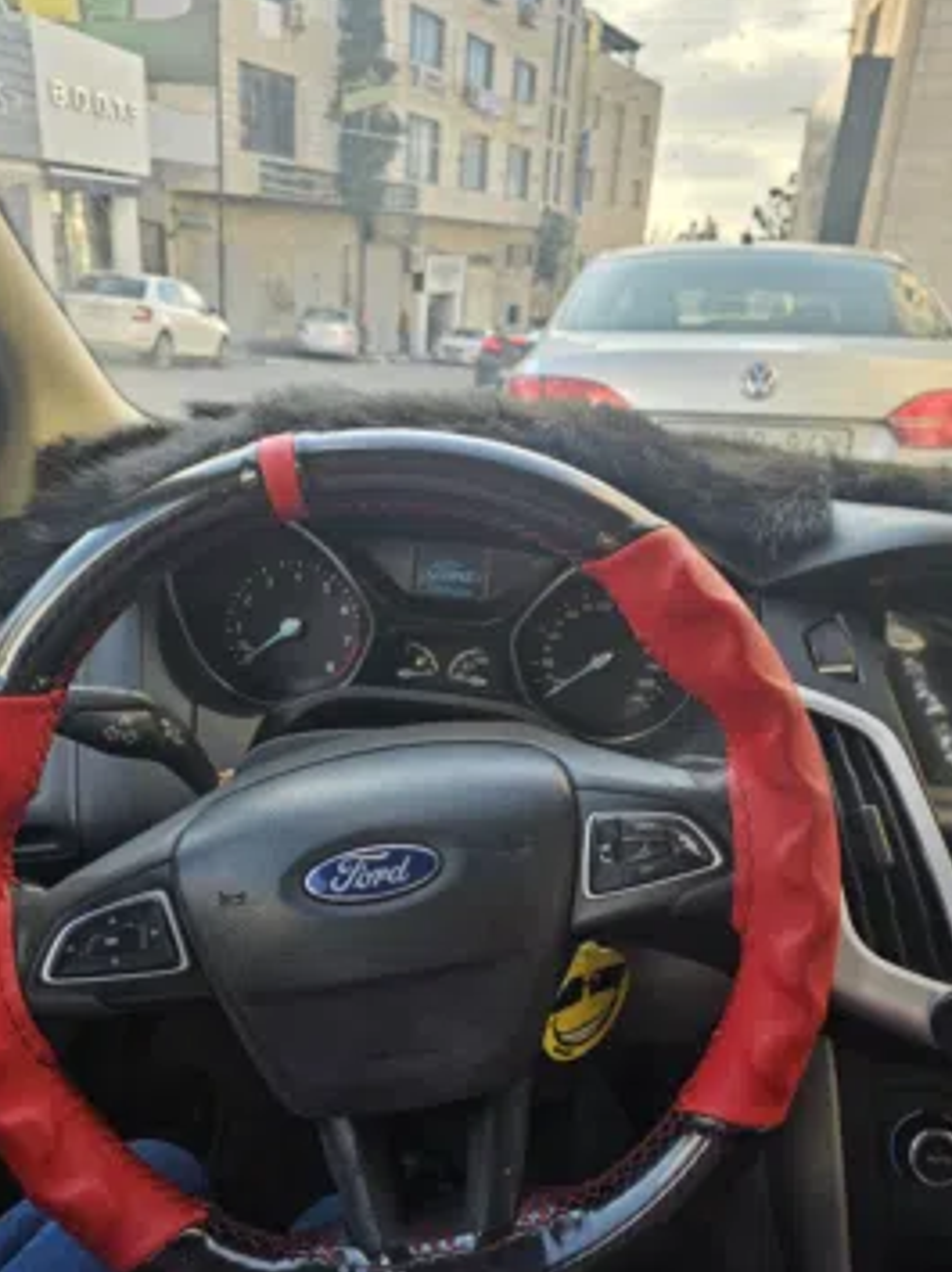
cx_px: 460
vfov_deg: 67.3
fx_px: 955
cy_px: 676
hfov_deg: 53.0
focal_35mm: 26
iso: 25
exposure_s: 1/100
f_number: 1.7
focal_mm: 6.3
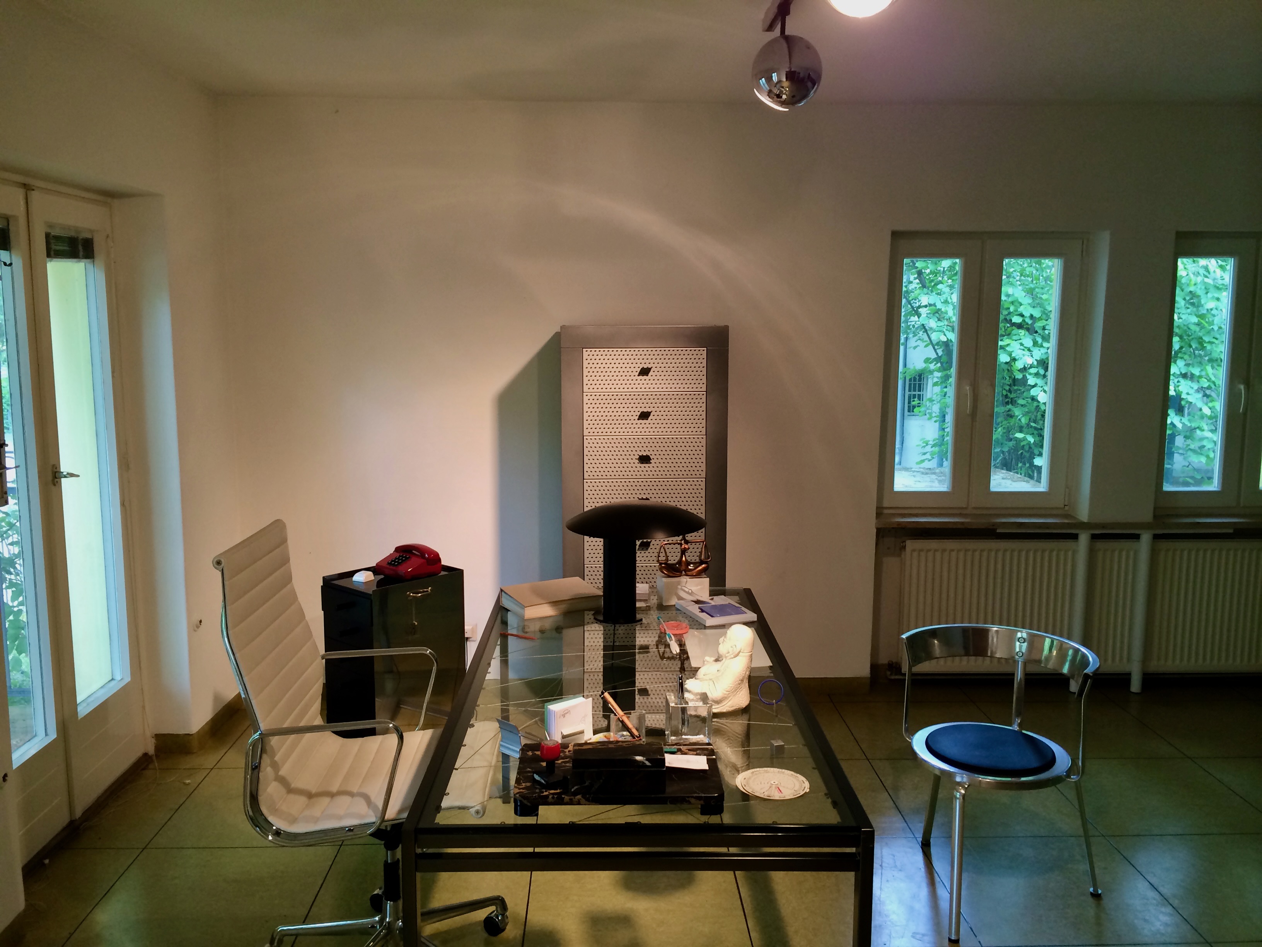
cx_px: 631
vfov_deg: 46.8
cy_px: 474
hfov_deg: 60.0
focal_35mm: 30
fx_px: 1094
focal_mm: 4.12
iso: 100
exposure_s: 1/33
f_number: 2.2
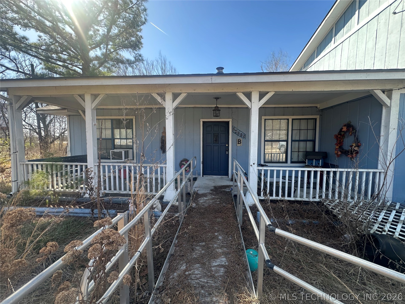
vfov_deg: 85.7
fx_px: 164
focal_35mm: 14
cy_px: 152
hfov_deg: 102.1
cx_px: 202
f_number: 2.2
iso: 40
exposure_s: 1/292
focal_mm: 2.22
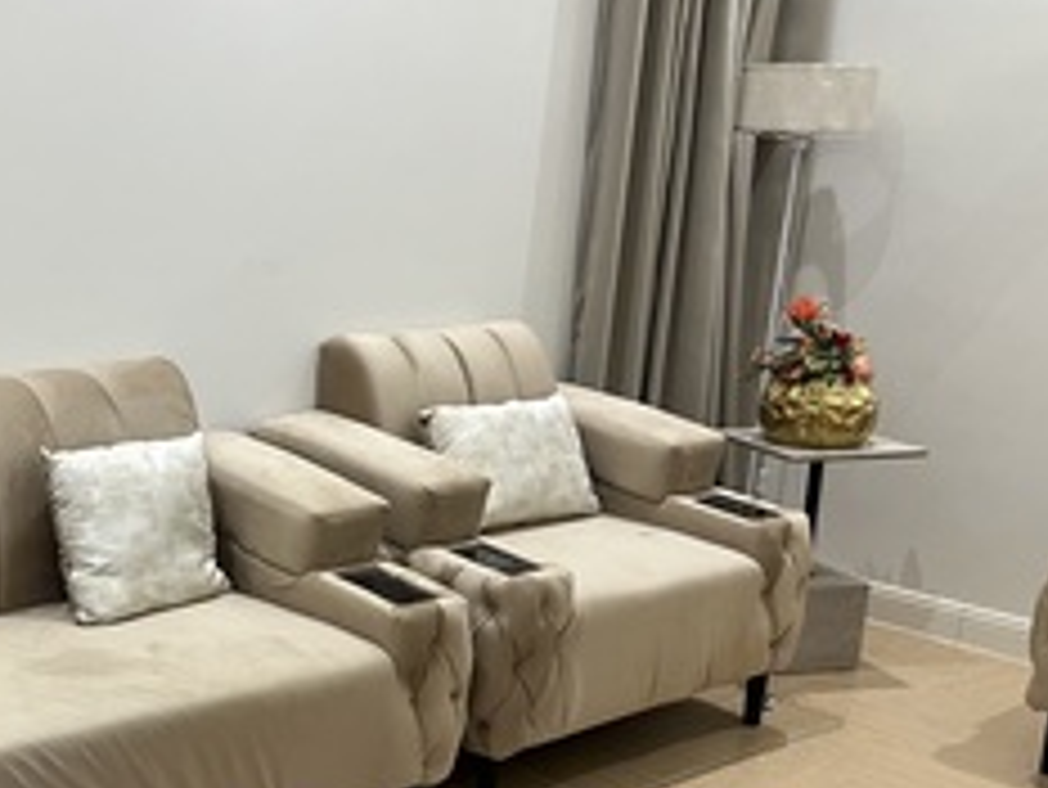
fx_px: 1545
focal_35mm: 51
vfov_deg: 28.1
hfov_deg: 35.3
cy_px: 606
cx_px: 101
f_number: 1.5
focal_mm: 5.7
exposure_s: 1/60
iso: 125
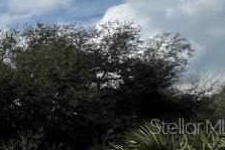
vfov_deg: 21.6
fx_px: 388
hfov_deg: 17.0
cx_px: -271
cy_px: 126
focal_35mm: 62
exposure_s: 1/4065
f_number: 1.8
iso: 32
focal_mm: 1.57
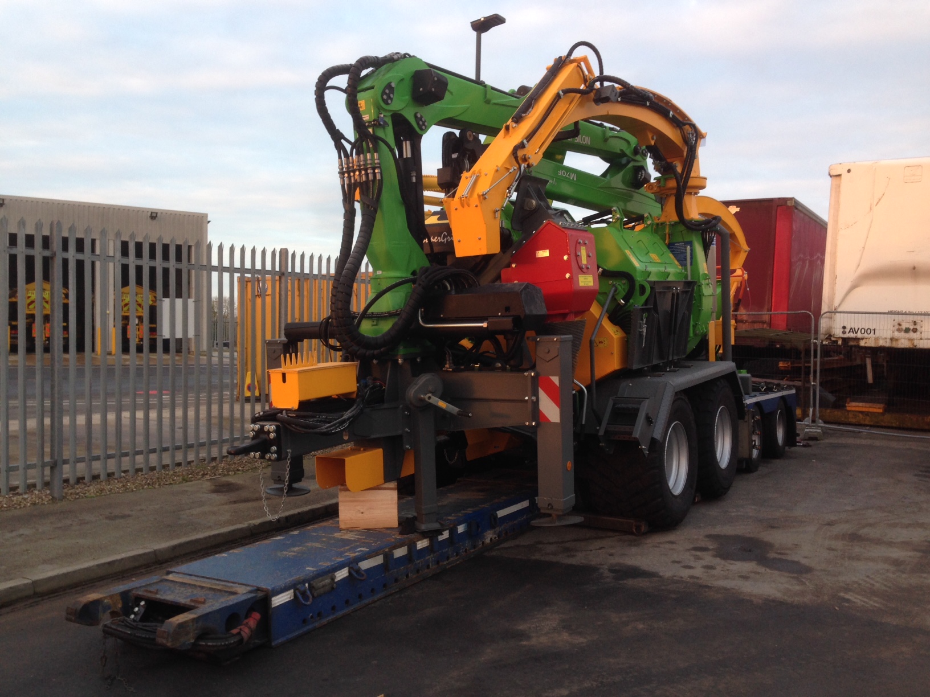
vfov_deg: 42.9
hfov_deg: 55.4
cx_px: 465
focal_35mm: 33
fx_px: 887
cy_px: 348
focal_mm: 4.12
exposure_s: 1/30
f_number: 2.4
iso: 50
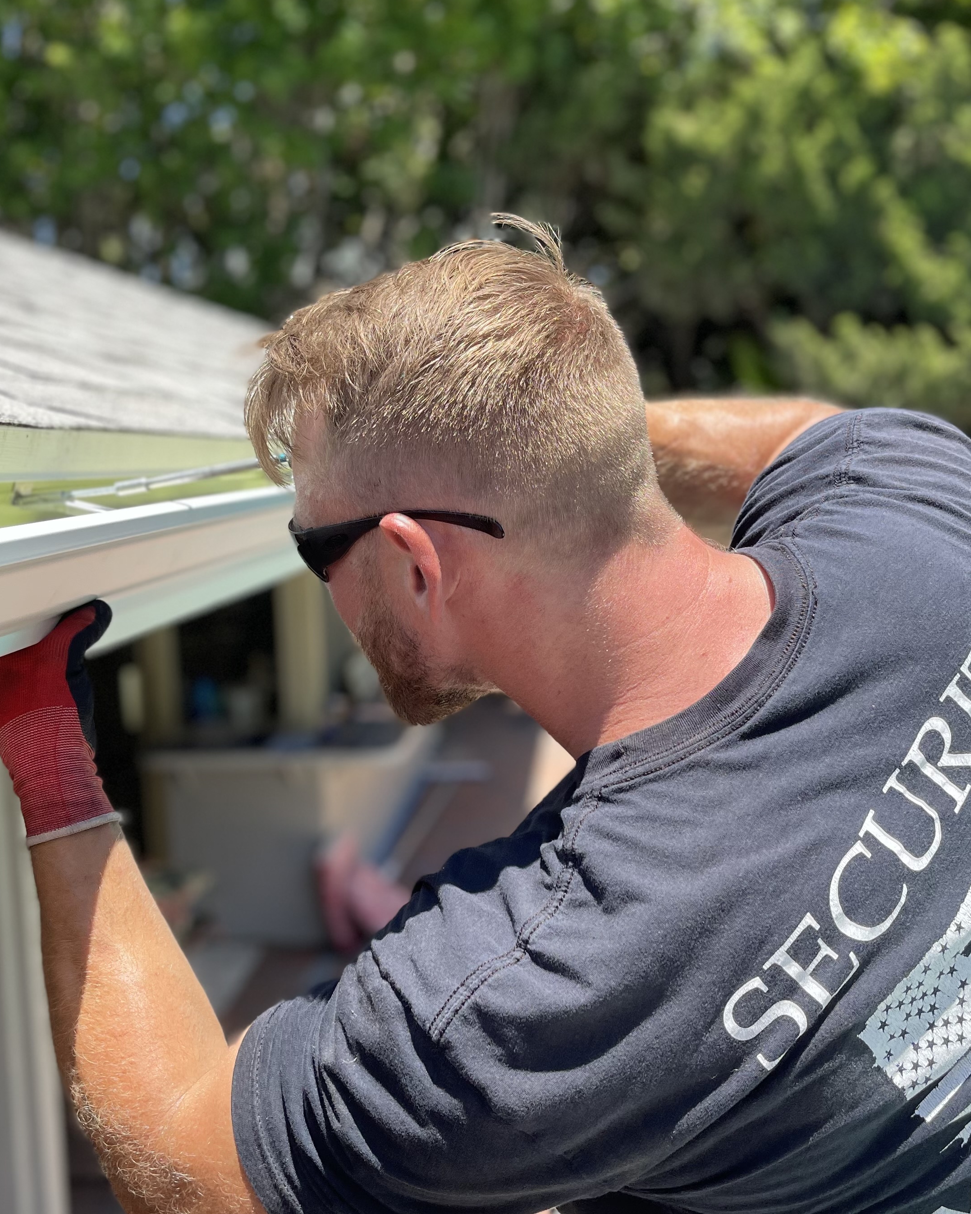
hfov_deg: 39.1
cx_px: 455
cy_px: 600
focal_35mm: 38
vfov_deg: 47.9
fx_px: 1365
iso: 50
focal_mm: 5.1
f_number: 1.6
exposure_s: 1/1323
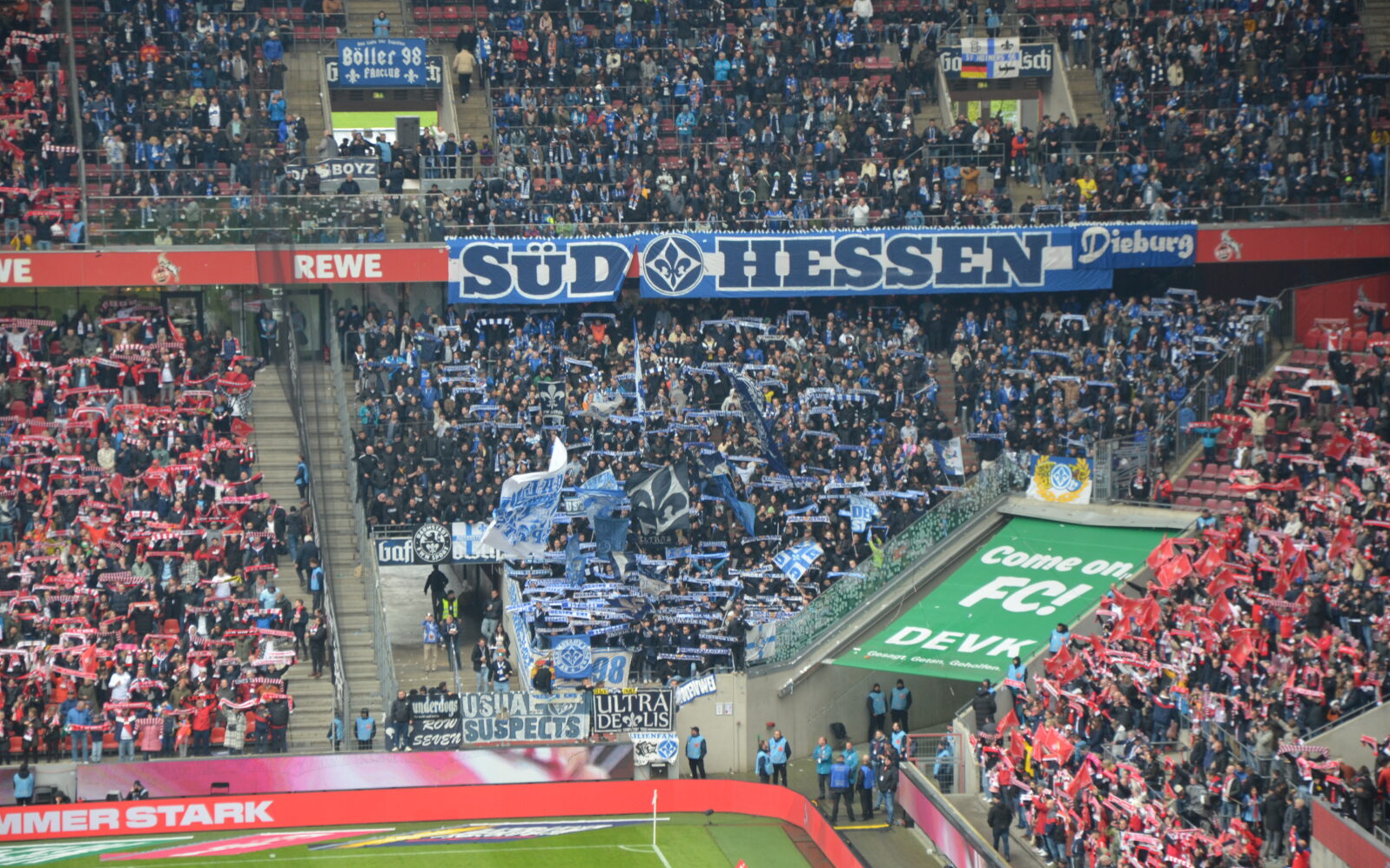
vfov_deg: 8.2
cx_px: 695
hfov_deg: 13.0
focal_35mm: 161
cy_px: 428
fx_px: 6080
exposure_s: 1/250
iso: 560
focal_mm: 105
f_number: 5.6
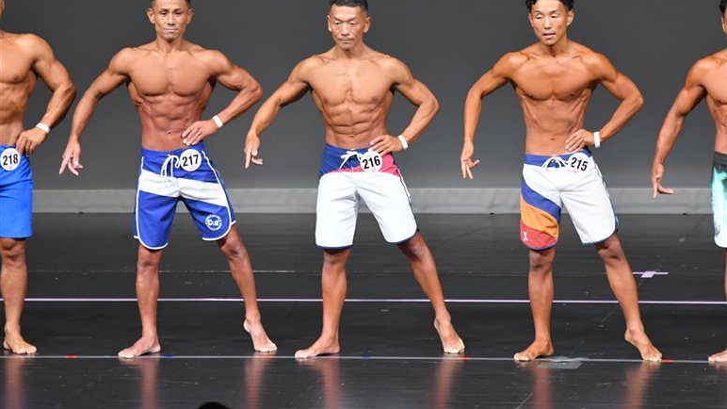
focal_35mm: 331
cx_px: 364
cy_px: 167
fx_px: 6380
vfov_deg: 3.7
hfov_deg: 6.5
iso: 5000
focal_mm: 210
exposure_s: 1/400
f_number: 5.6
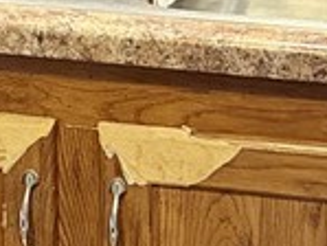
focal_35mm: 165
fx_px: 1560
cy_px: 15
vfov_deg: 9.0
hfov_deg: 12.0
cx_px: 198
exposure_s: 1/60
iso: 640
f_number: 1.78
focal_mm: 6.76
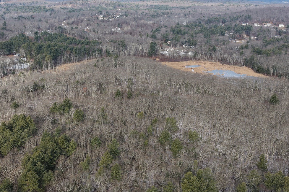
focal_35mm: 43
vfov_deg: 31.2
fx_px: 345
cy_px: 85
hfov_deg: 45.3
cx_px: 119
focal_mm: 14.45
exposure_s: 1/1000
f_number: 2.8
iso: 200
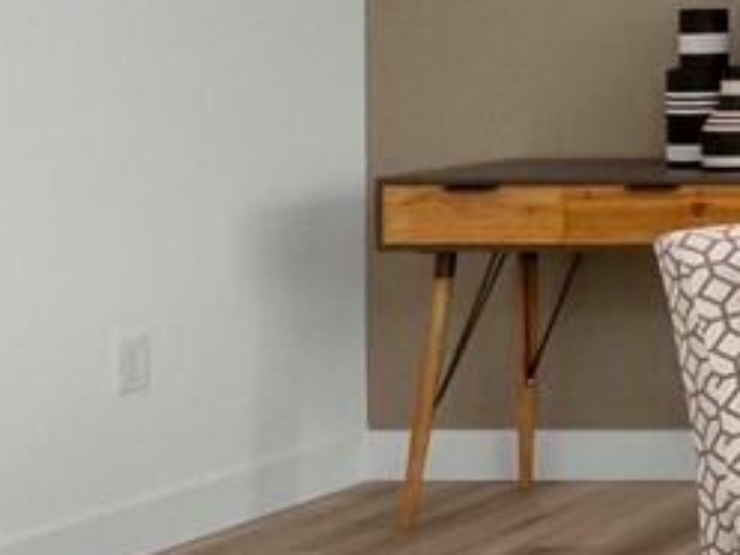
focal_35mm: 79
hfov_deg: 14.6
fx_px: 1689
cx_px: 1816
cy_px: 81
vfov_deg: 18.4
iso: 2000
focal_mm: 12
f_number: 11
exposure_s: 1/30
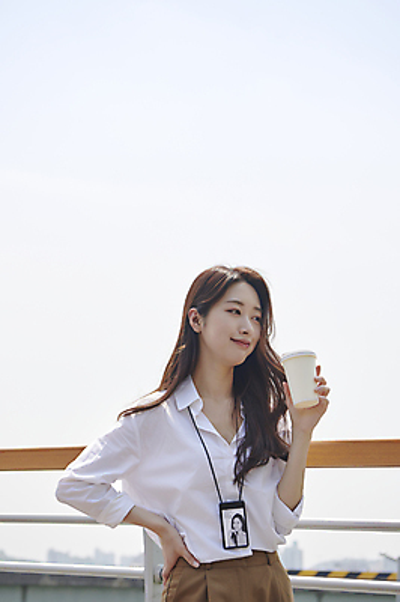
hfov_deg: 18.9
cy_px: 301
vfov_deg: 28.1
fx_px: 1202
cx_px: 200
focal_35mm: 72
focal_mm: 60
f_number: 4.5
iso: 160
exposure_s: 1/800
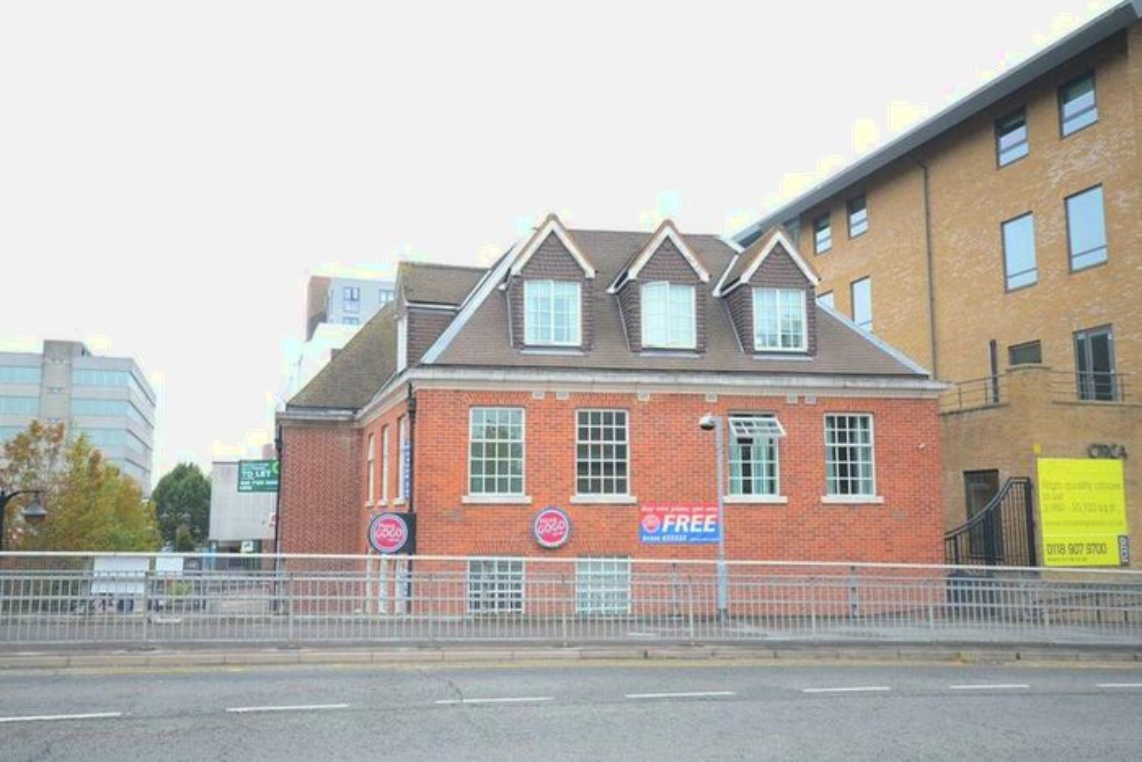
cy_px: 381
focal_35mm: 30
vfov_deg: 43.6
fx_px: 952
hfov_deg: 61.9
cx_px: 571
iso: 360
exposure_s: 1/100
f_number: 5.6
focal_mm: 20
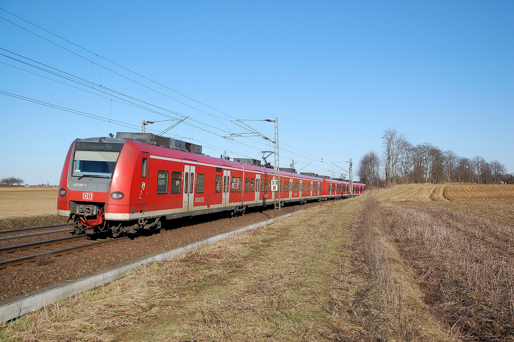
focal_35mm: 38
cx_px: 257
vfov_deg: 35.4
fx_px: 535
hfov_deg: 51.3
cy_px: 171
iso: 200
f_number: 4.5
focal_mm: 25
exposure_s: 1/1000
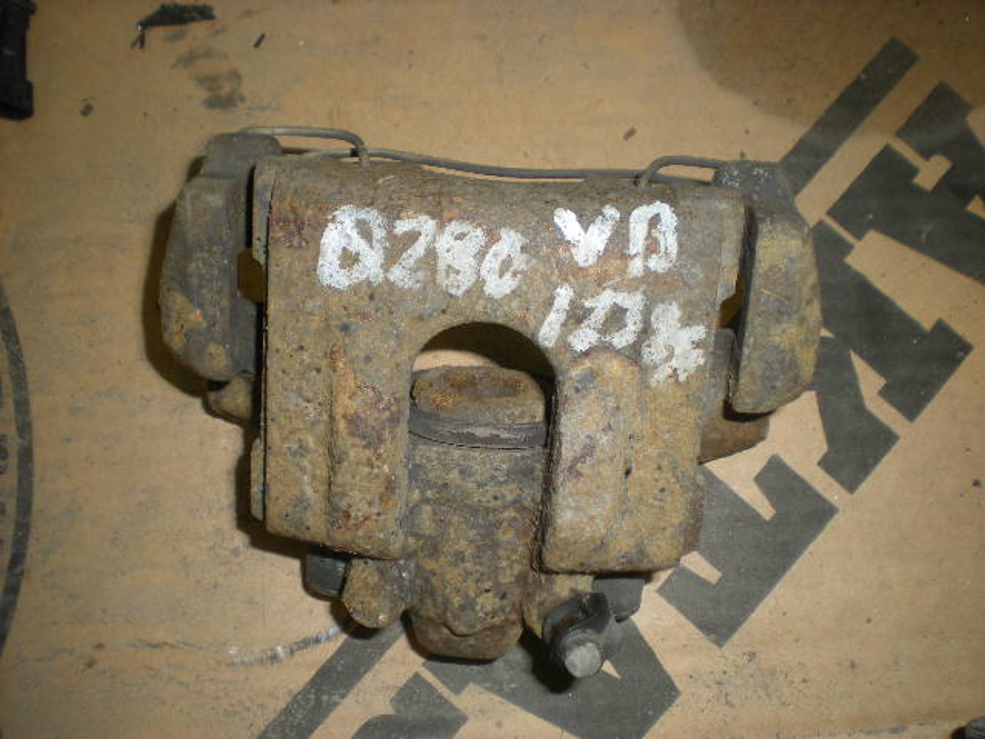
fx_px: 1081
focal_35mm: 38
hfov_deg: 49.0
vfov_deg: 37.7
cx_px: 492
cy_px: 370
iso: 64
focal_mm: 6.3
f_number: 3.1
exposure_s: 1/60
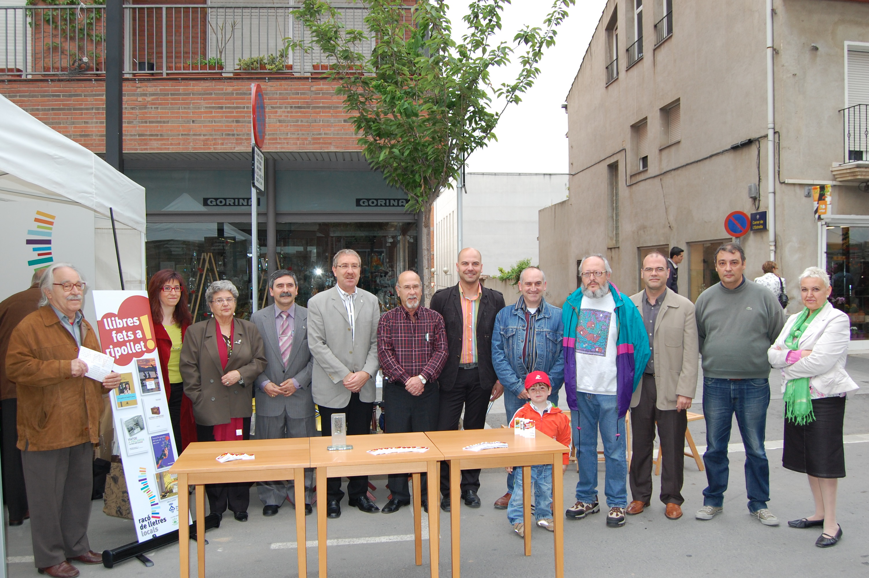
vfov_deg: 45.6
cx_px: 434
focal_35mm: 28
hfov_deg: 64.6
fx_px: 687
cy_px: 289
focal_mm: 19
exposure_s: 1/500
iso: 400
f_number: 5
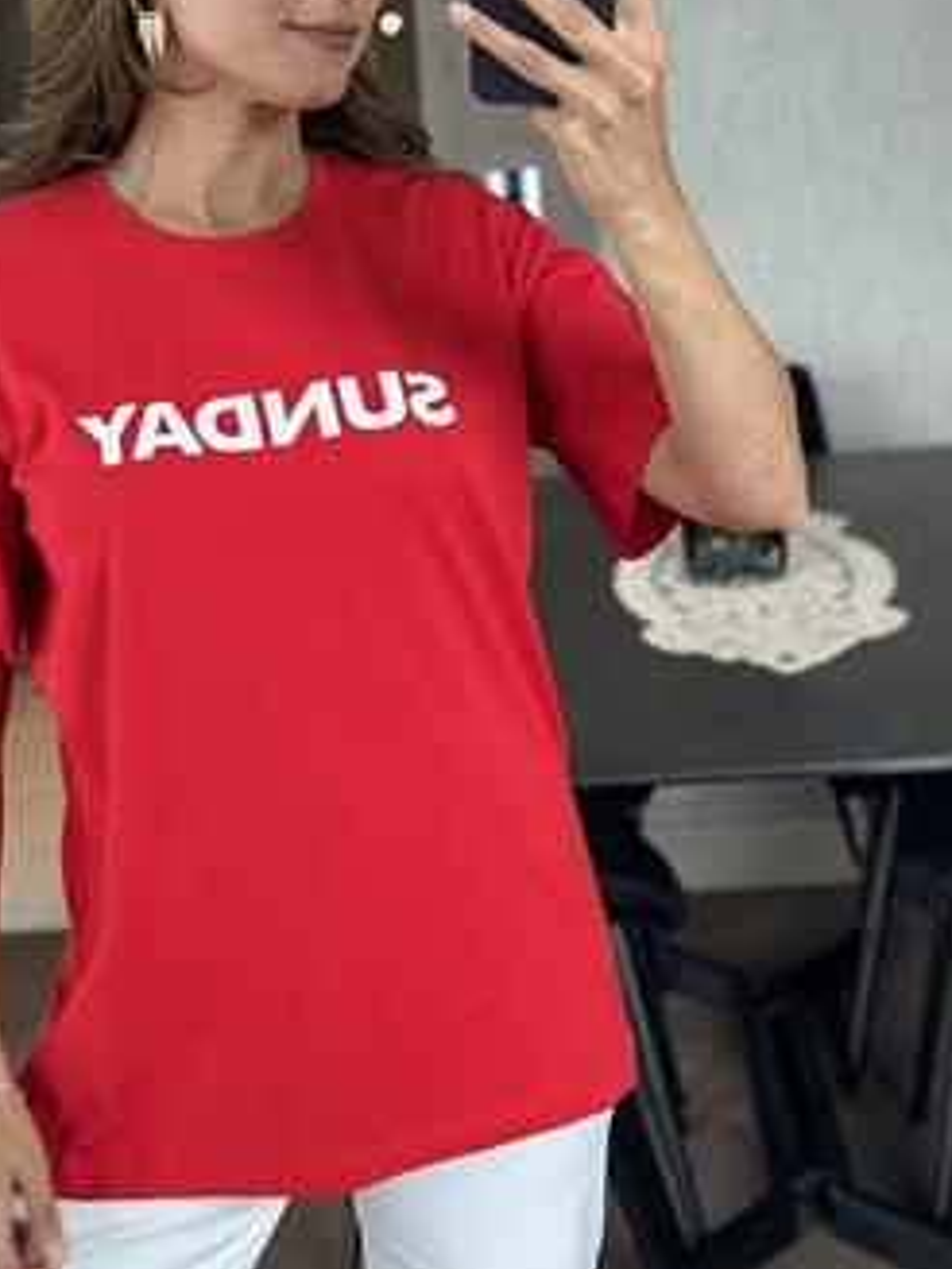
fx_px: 2714
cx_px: 333
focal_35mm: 74
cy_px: 515
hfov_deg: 19.8
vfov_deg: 26.3
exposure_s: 1/60
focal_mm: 6.86
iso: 320
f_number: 1.78
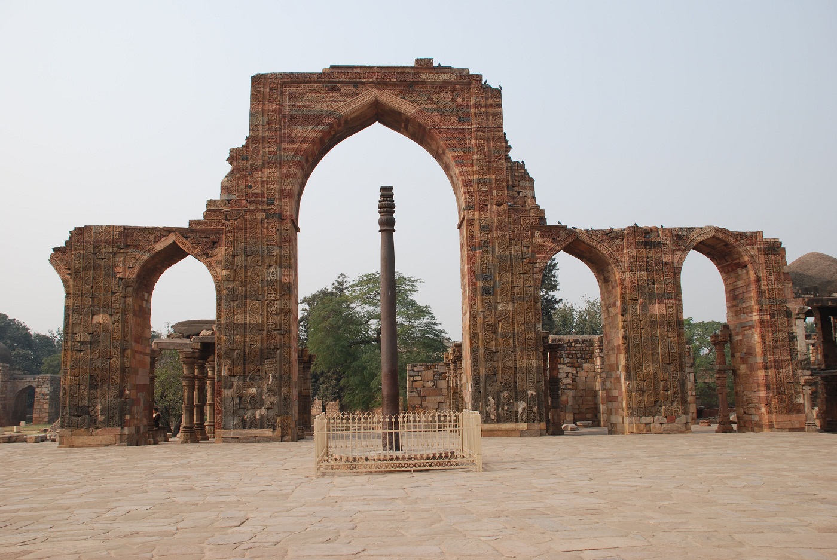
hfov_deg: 57.2
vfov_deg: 40.1
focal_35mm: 33
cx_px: 418
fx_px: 768
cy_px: 280
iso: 100
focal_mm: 22
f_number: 7.1
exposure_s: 1/200
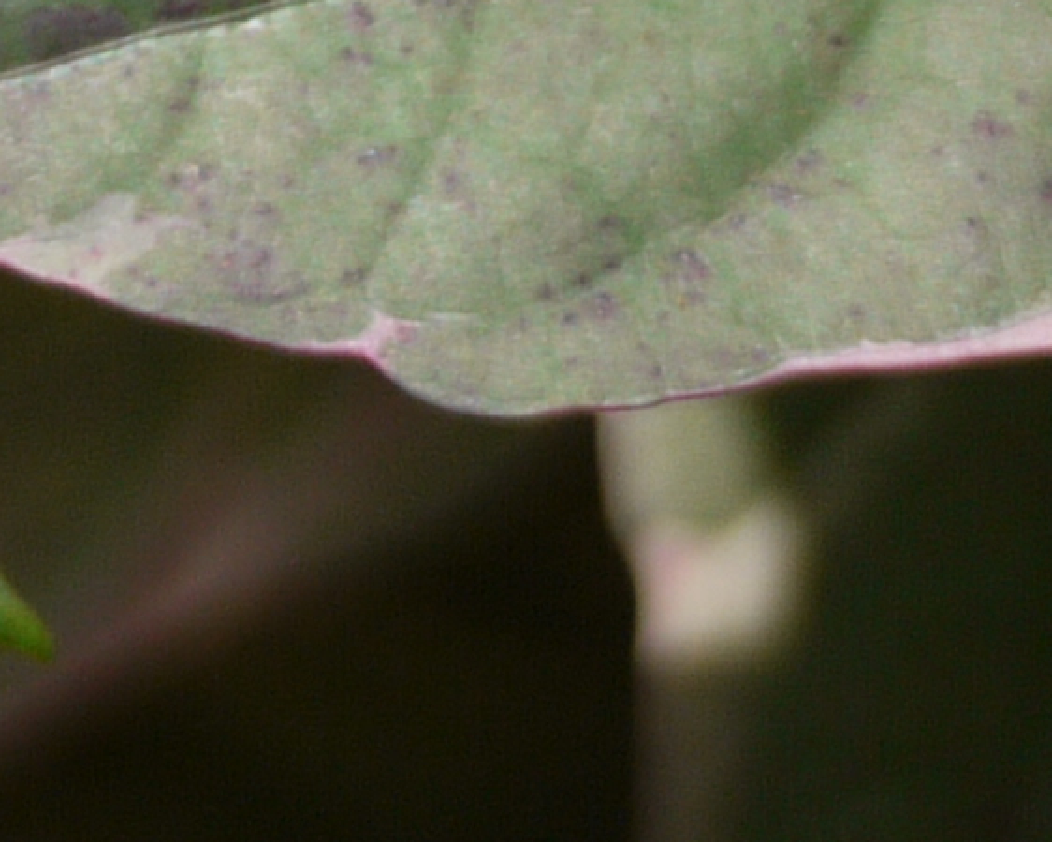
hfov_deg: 1.6
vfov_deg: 1.3
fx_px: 36347
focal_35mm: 1167
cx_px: -2164
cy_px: -1832
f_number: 4.5
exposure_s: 1/250
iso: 160
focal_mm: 84
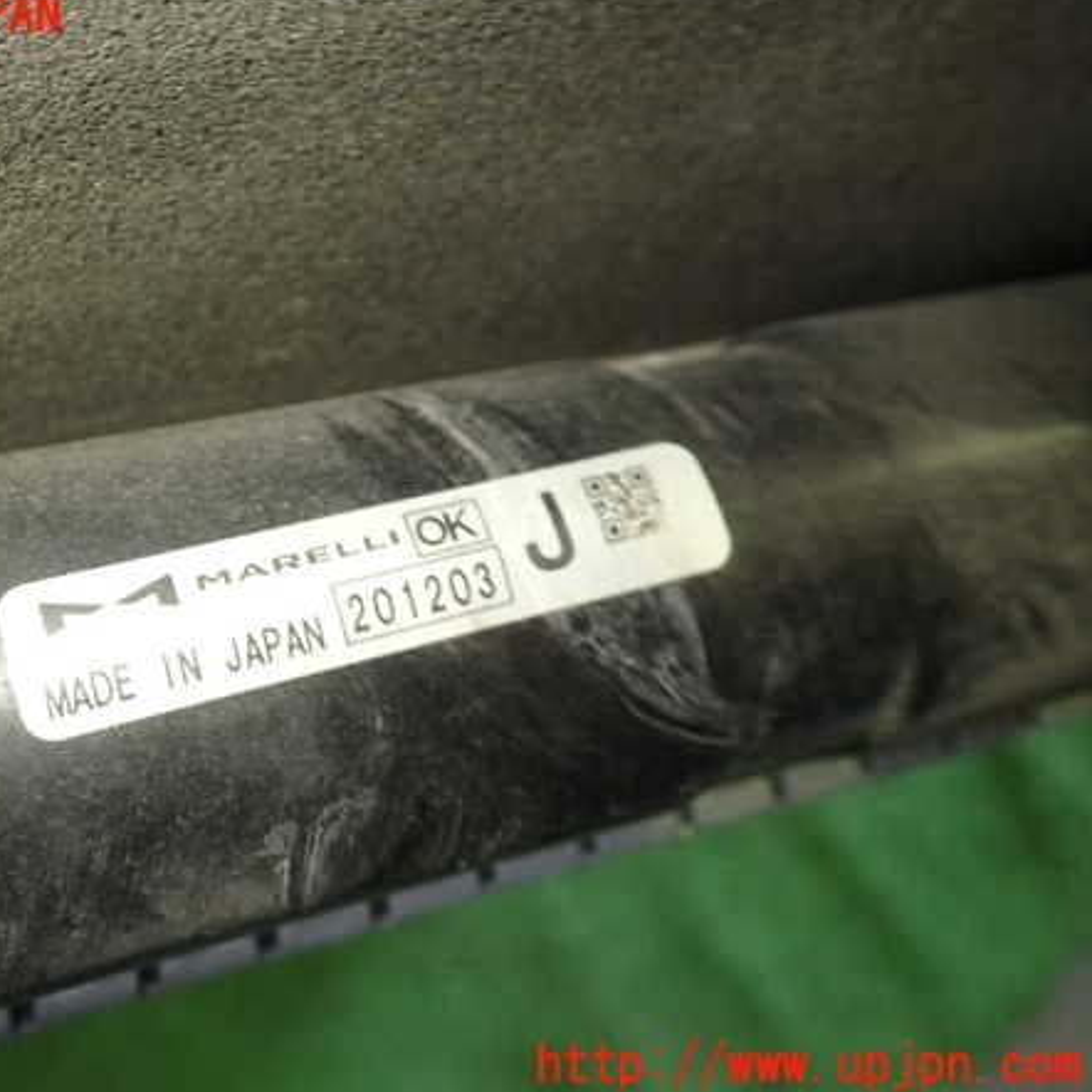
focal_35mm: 36
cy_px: 541
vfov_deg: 46.0
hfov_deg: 45.3
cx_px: 353
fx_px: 1285
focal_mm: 5.4
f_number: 2.3
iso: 320
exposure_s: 1/30
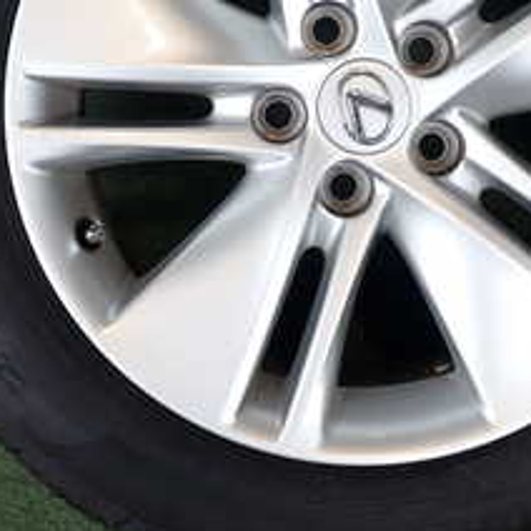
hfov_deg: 23.0
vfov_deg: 22.7
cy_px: 103
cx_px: 296
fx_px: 1302
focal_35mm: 75
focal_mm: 5.4
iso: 125
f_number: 2.3
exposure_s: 1/125
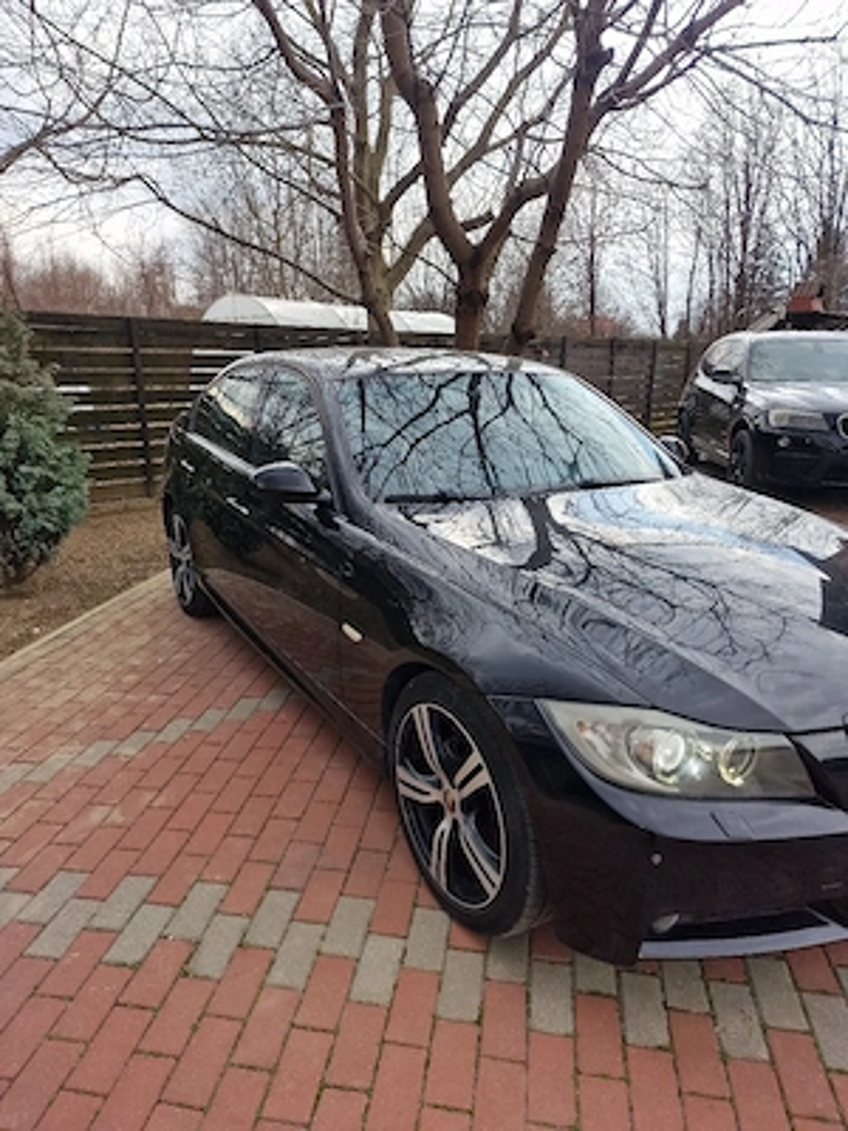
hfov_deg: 58.9
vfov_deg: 73.9
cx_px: 424
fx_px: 751
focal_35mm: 23
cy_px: 566
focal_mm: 6.4
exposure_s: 1/217
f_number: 1.8
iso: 50
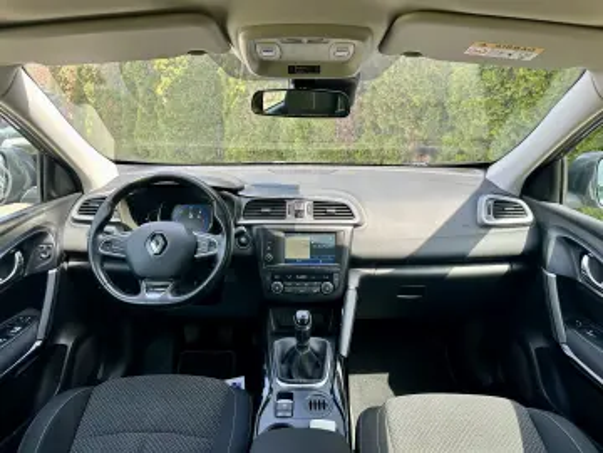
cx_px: 302
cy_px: 226
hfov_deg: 71.6
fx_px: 418
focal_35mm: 24
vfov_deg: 56.8
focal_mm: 6.86
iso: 80
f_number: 1.78
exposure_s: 1/347
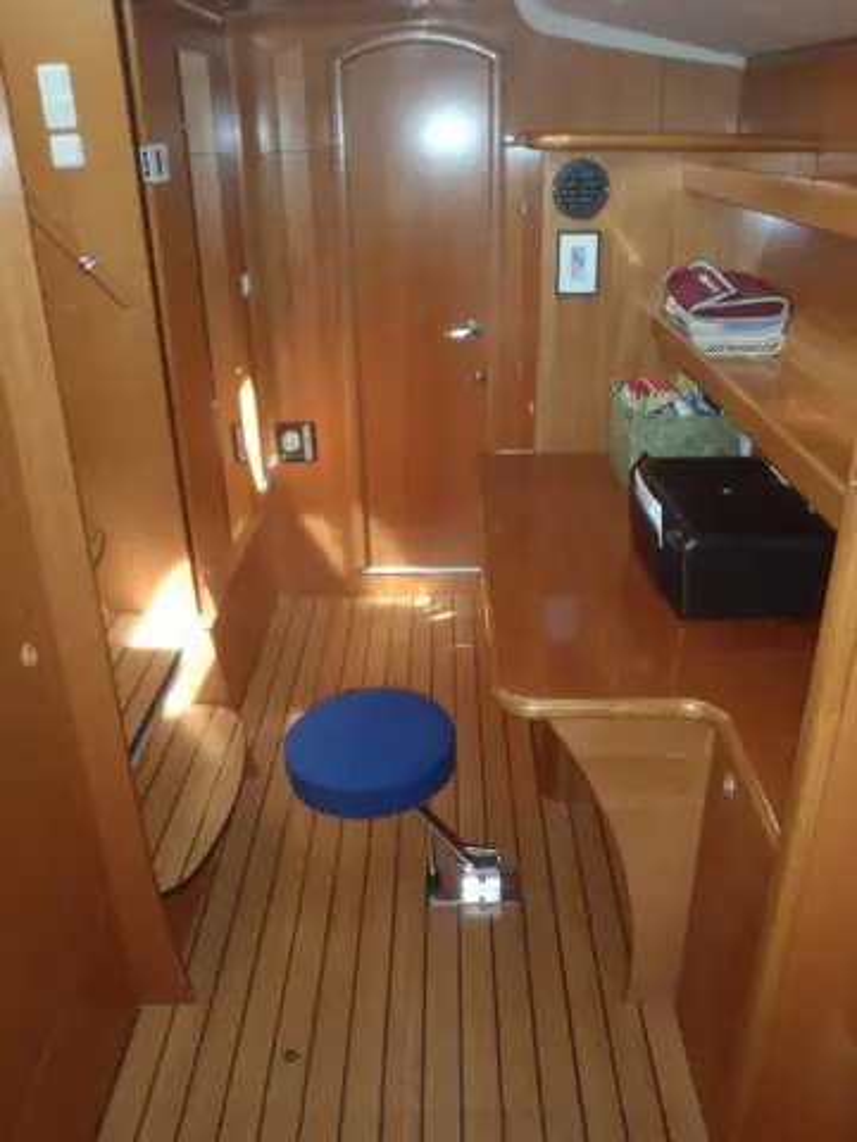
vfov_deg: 63.4
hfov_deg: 49.7
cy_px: 571
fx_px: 924
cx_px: 428
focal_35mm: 28
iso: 125
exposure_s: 1/30
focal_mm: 5
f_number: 3.5
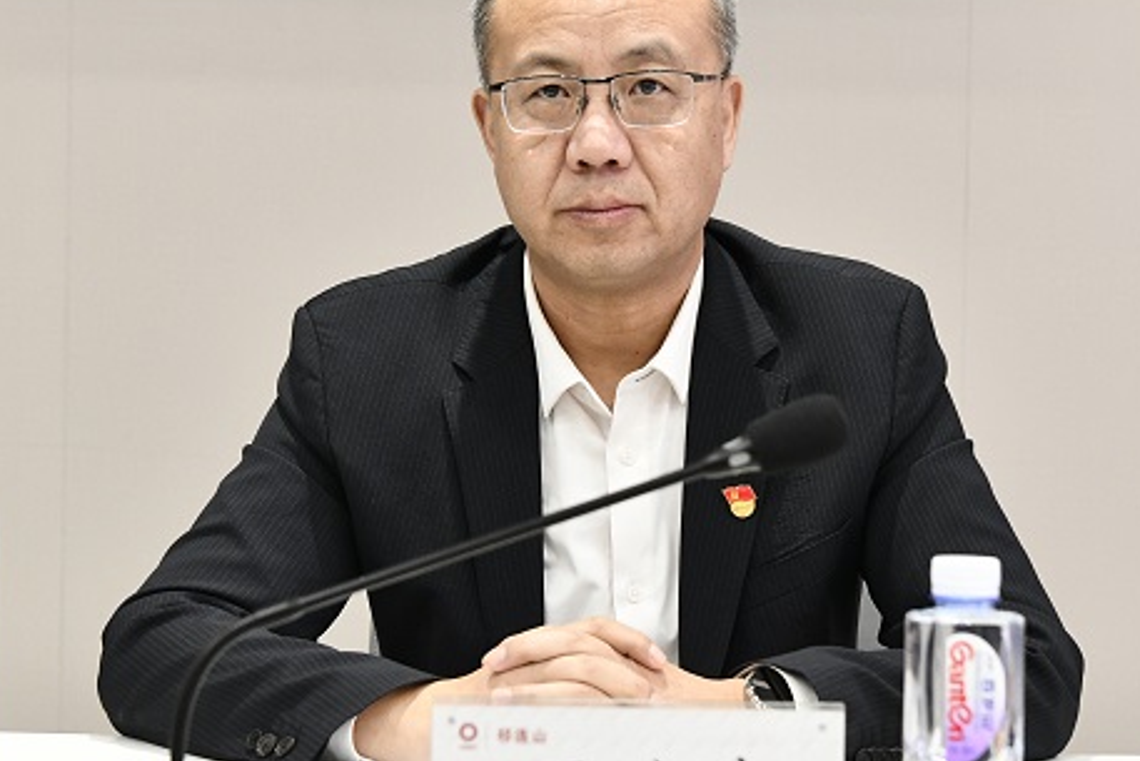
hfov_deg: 24.8
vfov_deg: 16.7
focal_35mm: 82
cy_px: 312
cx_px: 594
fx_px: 2597
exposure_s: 1/100
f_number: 5
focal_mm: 50
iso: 3200
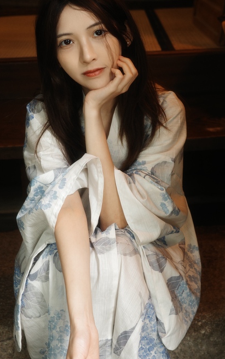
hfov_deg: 19.4
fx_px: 657
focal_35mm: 67
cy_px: 155
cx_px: 129
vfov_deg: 30.6
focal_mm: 26
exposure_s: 1/13
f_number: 2.8
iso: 250
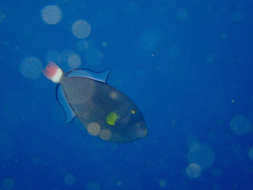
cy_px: 95
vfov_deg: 8.7
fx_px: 1242
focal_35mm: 170
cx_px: 126
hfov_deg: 11.6
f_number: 6.3
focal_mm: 30.6
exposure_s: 1/320
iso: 320
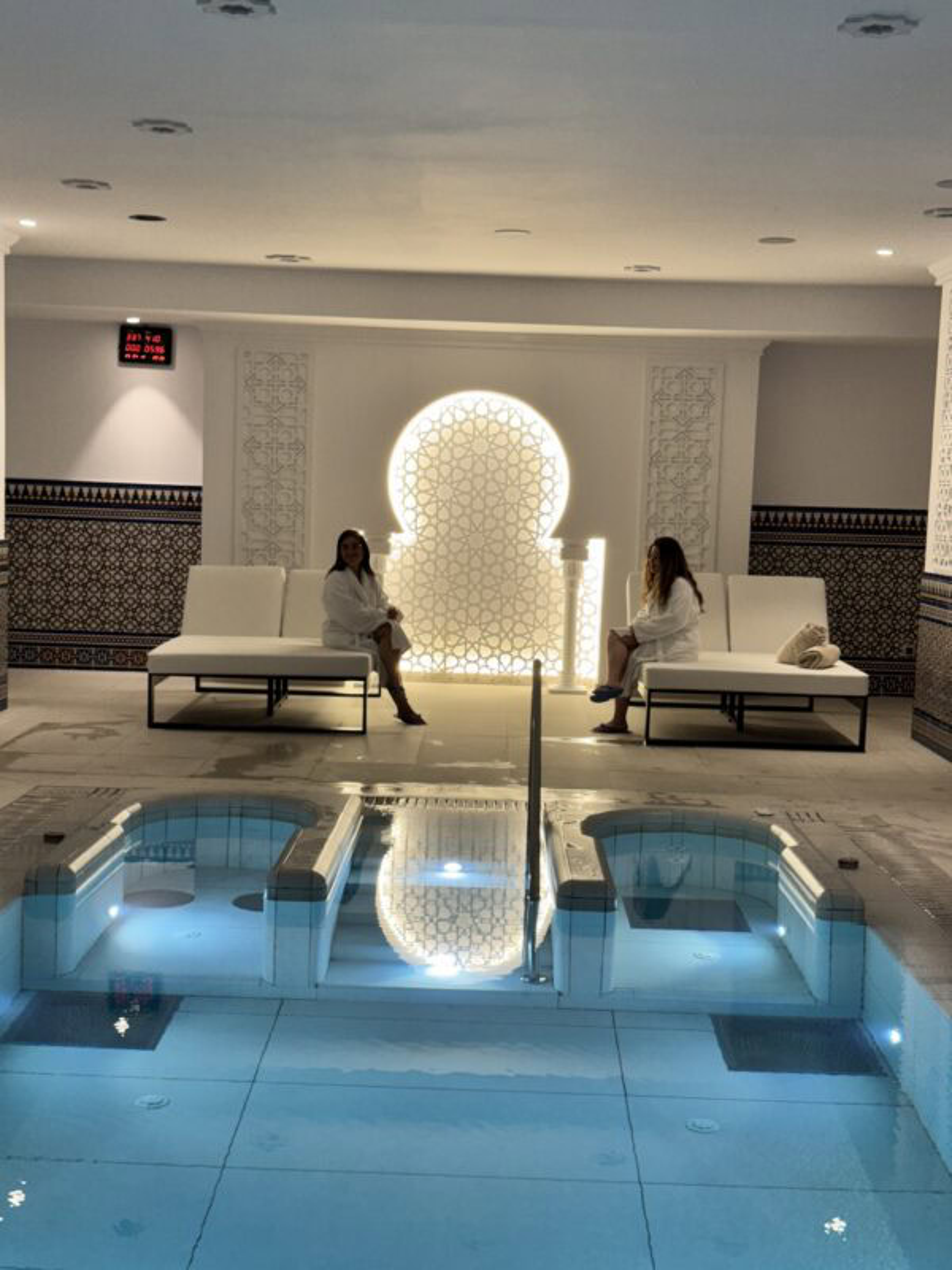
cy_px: 635
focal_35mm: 48
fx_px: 1760
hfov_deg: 30.3
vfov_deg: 39.7
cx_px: 476
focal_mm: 6.8
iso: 80
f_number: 1.8
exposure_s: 1/100
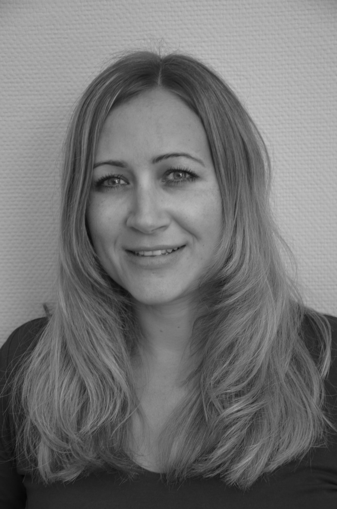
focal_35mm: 87
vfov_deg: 23.4
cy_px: 254
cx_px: 168
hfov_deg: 15.6
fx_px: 1227
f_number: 5
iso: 100
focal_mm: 58
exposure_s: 1/25
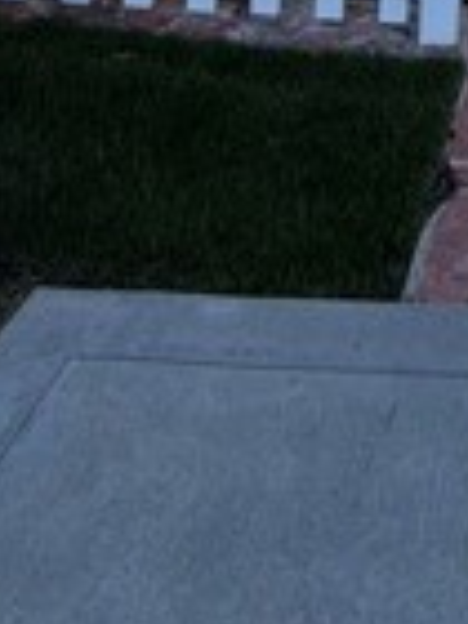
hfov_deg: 20.7
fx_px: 1154
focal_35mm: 64
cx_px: 624
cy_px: -709
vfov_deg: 17.6
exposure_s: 1/502
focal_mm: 2.22
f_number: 2.2
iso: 50
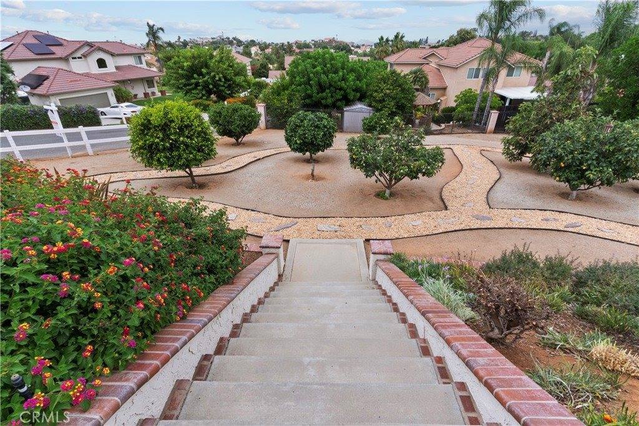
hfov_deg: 93.3
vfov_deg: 70.5
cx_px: 320
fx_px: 302
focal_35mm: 17
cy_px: 213
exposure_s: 1/20
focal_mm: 17
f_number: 22
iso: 100
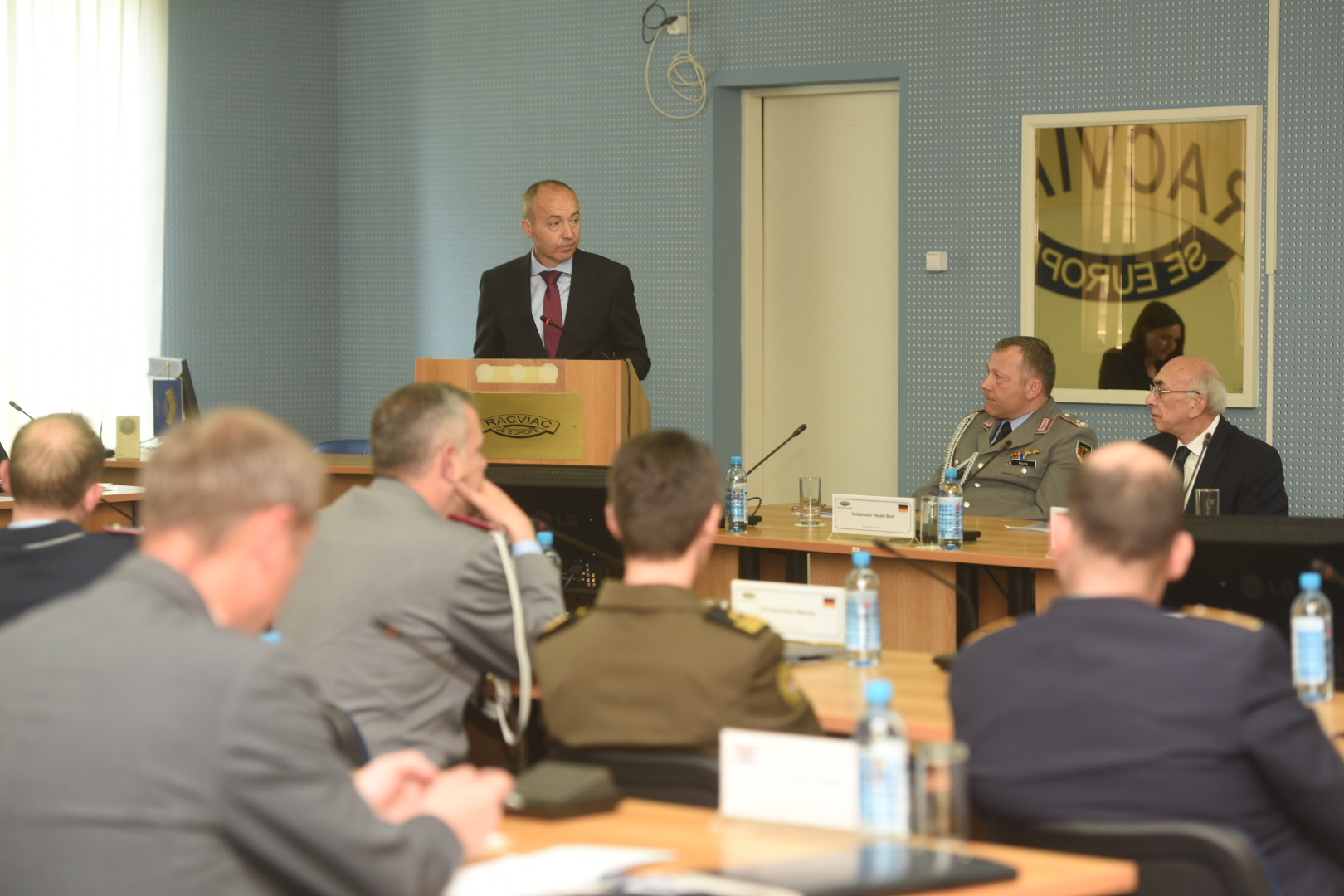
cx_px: 672
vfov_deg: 13.7
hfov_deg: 20.4
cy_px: 448
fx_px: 3733
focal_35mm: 100
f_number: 3.5
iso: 400
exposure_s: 1/60
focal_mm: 100
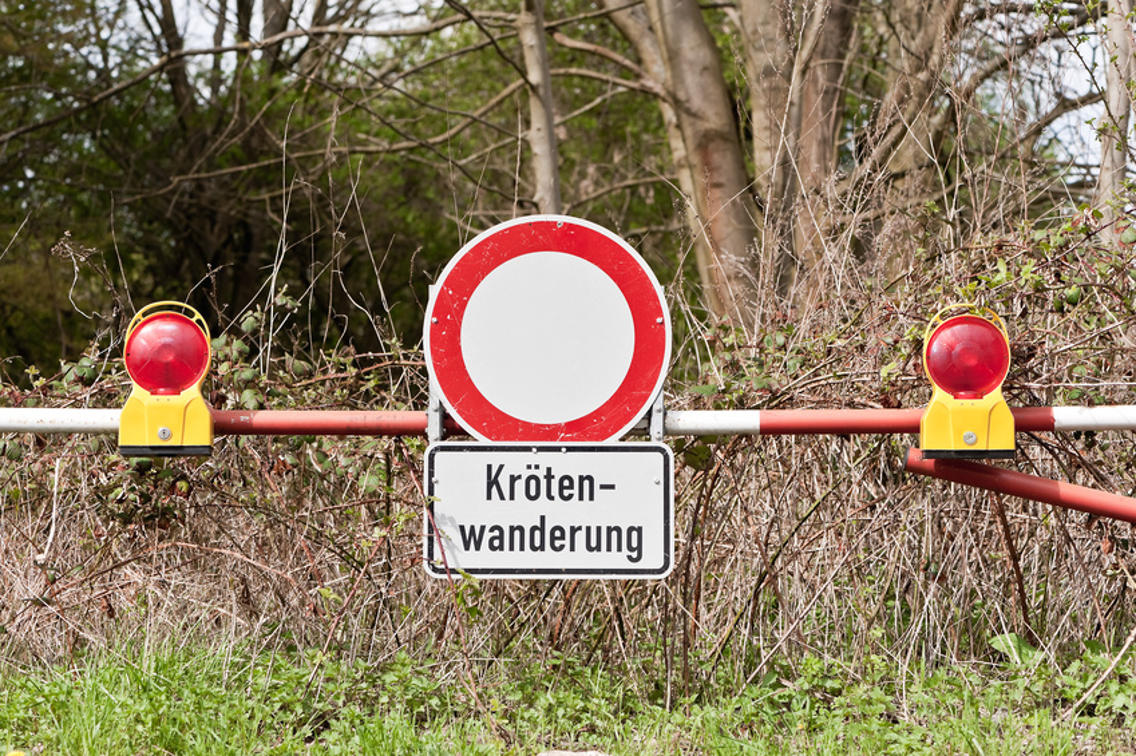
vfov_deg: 13.0
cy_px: 378
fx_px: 3311
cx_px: 568
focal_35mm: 105
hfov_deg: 19.5
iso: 200
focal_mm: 105
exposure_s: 1/1250
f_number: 5.6
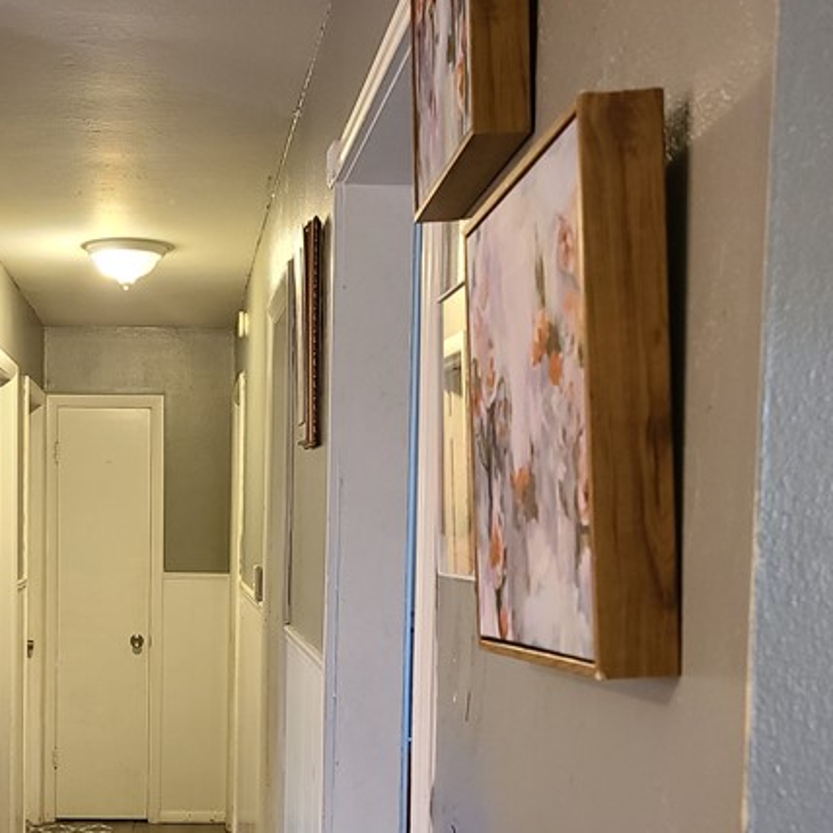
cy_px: 603
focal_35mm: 55
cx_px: 226
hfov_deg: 30.6
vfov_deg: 30.7
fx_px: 1497
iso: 400
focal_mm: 5.4
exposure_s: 1/40
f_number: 1.8
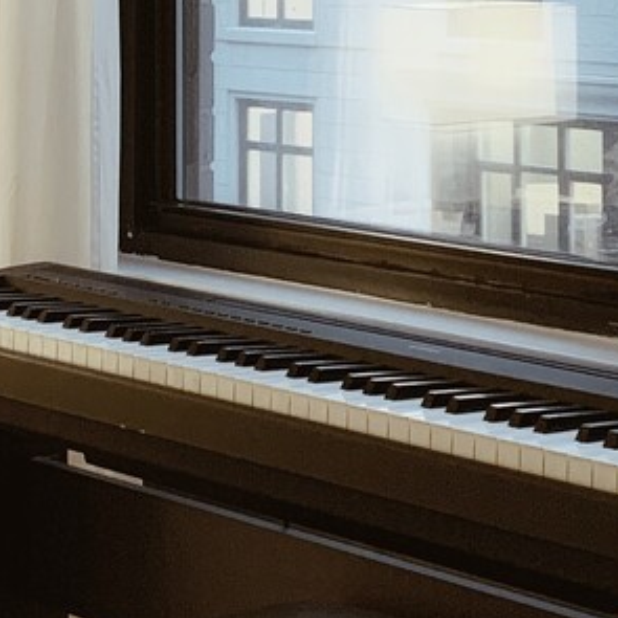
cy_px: -94
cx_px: 100
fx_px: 2101
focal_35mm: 104
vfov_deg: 16.2
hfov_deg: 16.6
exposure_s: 1/40
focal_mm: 4.25
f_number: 1.8
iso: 400
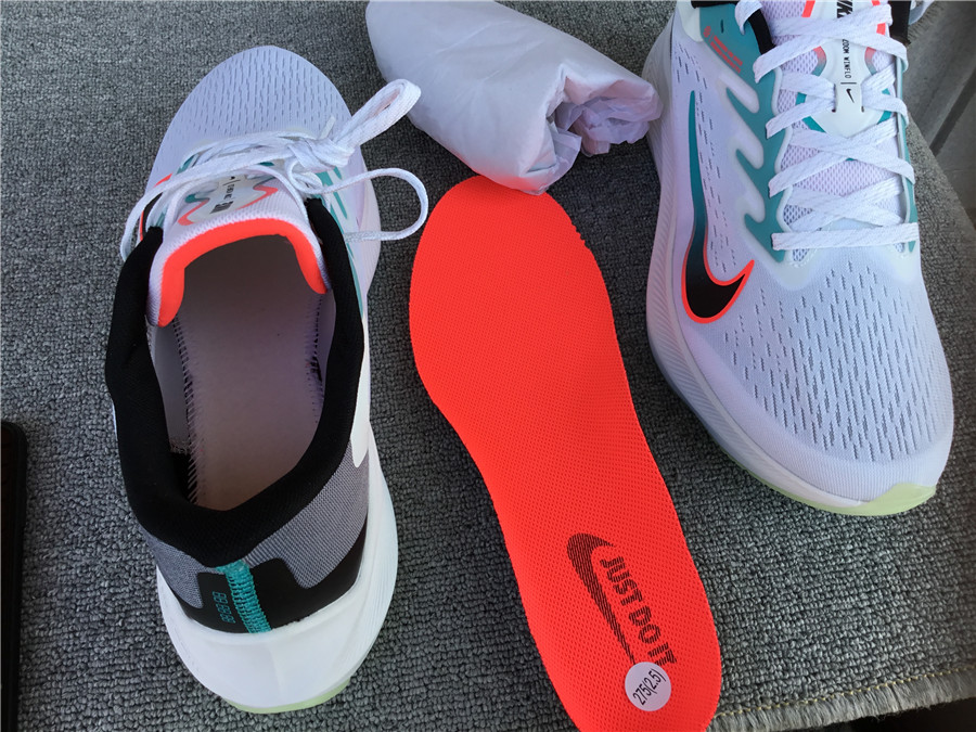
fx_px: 874
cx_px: 488
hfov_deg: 58.4
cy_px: 366
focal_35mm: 31
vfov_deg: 45.4
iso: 25
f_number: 2.4
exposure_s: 1/159
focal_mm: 3.3
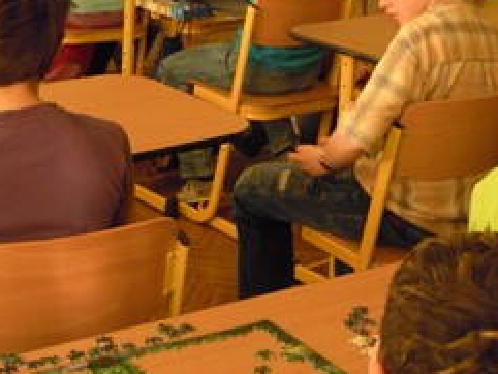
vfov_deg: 16.4
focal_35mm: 85
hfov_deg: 23.0
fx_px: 1223
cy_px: -114
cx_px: 269
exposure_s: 1/30
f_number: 2.8
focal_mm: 5.7
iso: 180
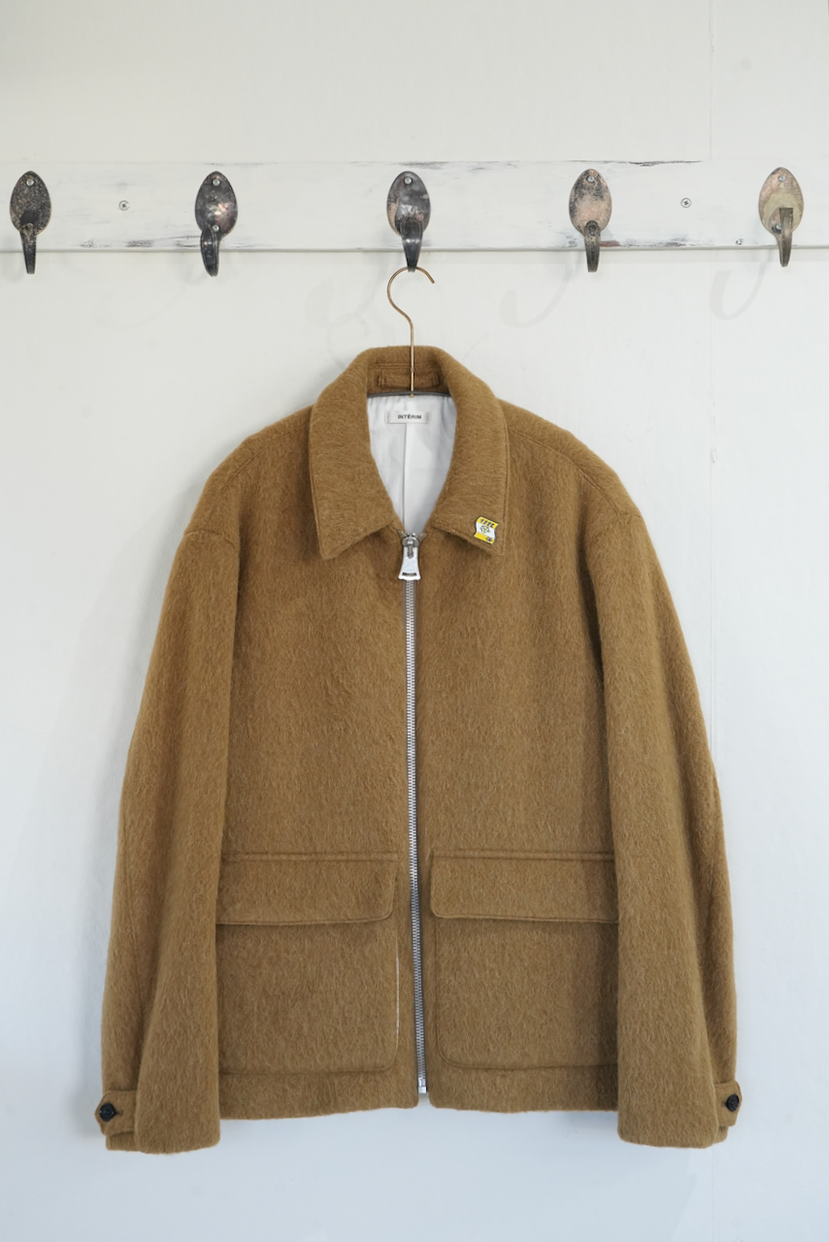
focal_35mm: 61
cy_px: 621
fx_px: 2106
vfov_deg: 32.9
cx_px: 414
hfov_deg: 22.3
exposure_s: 1/80
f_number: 9
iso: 2000
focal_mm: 61
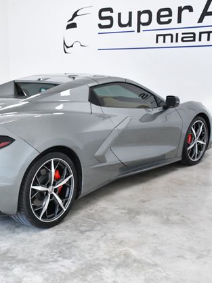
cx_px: 33
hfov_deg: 26.8
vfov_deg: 36.2
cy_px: 140
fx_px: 433
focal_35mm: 53
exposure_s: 1/320
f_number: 9
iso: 2500
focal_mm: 24
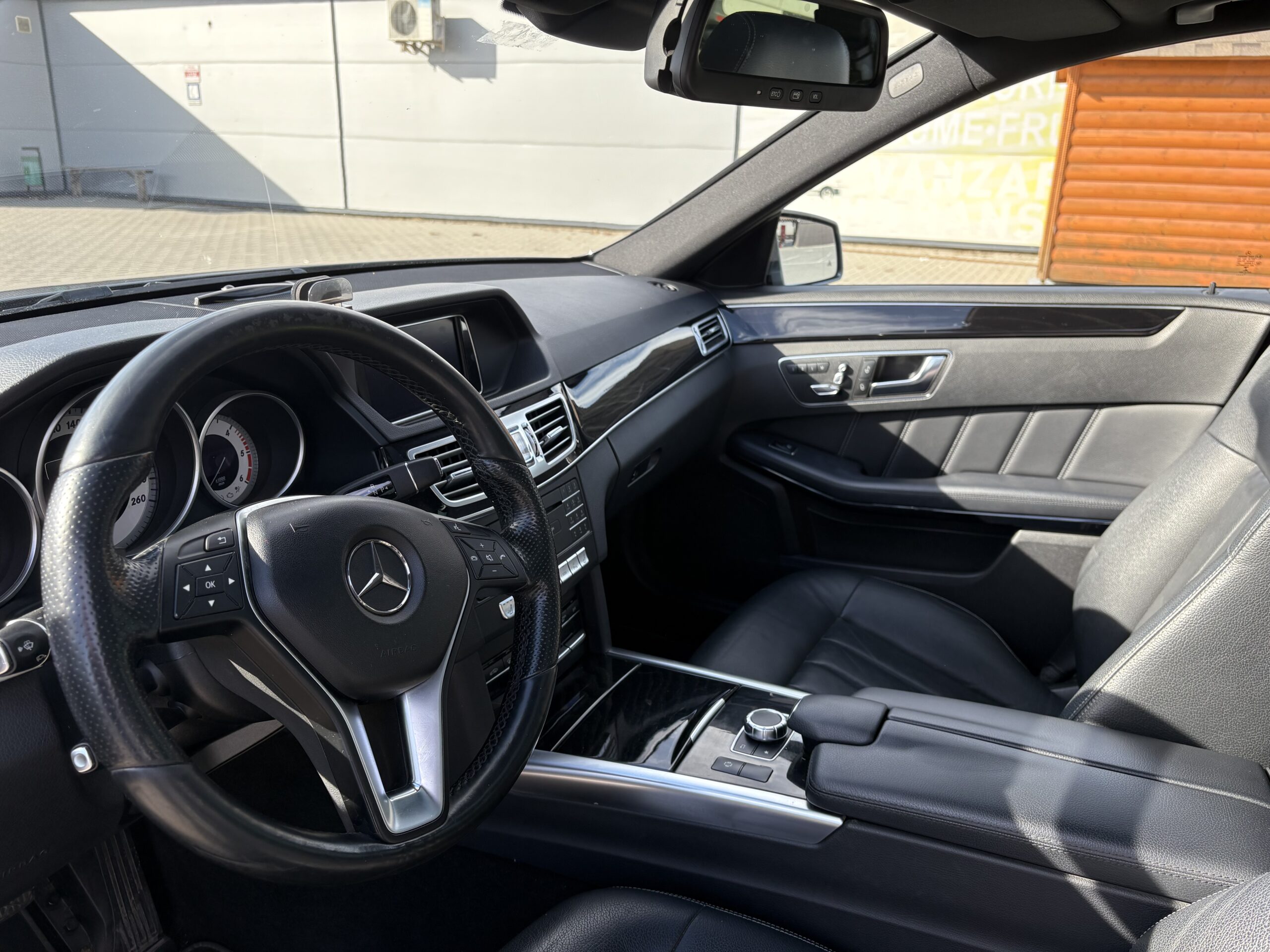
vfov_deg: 53.1
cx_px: 635
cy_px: 476
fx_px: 954
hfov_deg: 67.3
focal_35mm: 26
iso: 50
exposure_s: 1/404
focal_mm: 5.96
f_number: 1.6
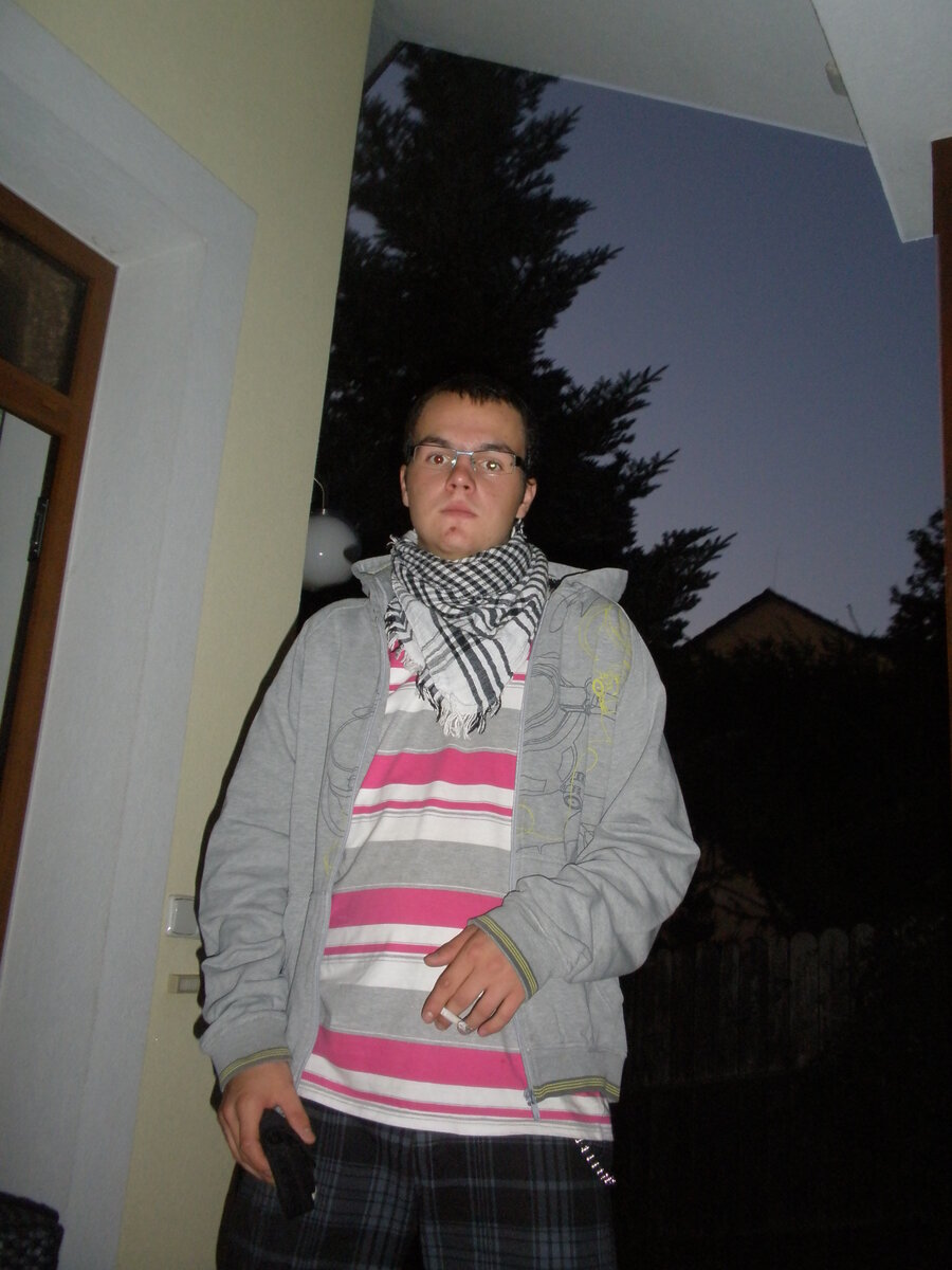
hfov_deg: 38.7
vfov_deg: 50.1
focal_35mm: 37
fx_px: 1357
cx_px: 476
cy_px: 635
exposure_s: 1/30
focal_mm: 6.6
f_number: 3.5
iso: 200
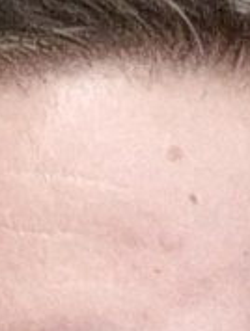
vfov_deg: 9.4
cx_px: 26
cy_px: 818
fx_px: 1777
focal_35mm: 185
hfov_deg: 8.0
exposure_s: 1/50
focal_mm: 3.3
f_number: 2.2
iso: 320
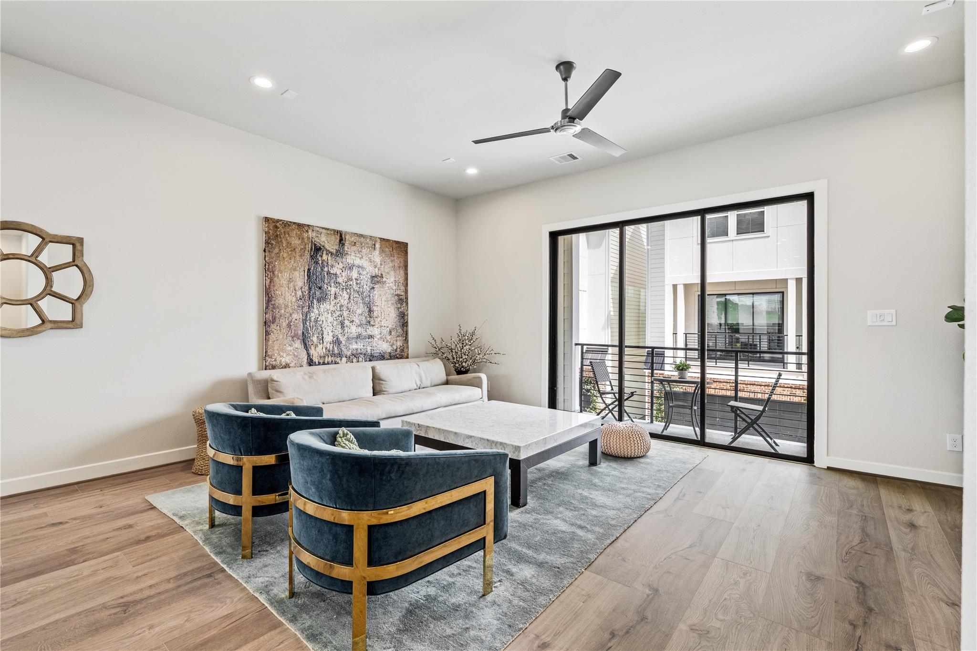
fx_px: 434
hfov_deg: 96.7
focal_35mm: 16
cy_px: 326
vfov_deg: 73.7
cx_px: 488
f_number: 9
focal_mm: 16
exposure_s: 1/2.5
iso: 200
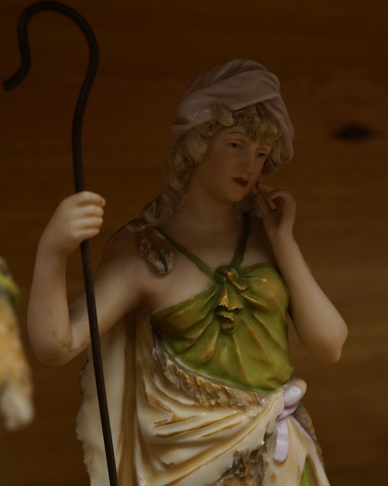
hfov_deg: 29.7
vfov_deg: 36.6
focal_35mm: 51
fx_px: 732
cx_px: 195
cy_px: 258
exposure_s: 1/125
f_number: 10
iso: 1250
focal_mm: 30
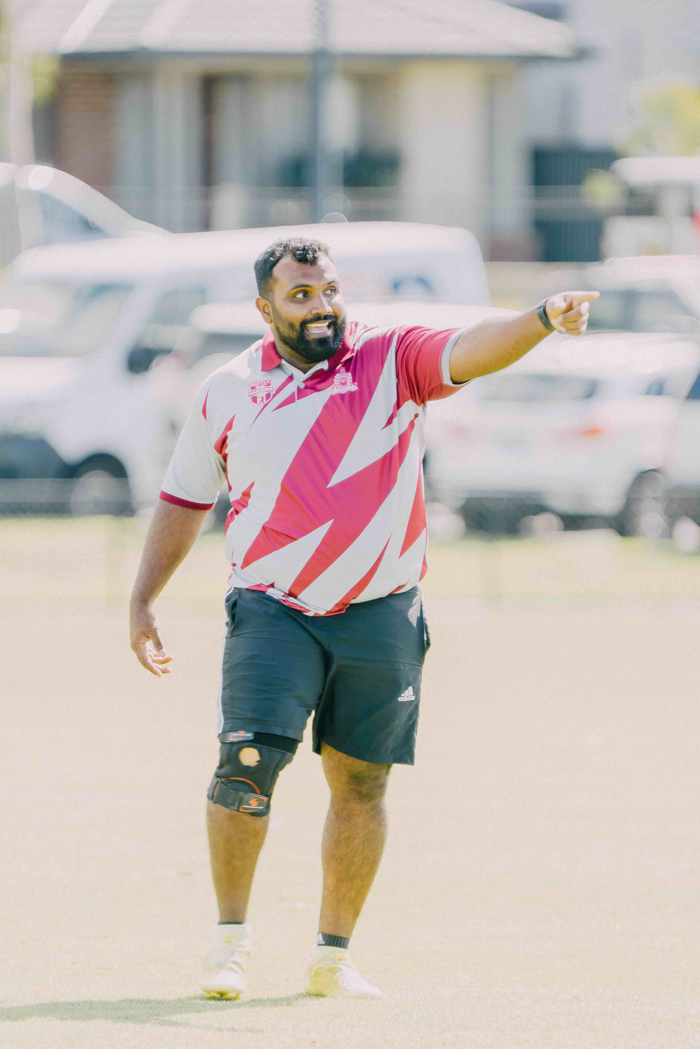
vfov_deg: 3.5
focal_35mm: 594
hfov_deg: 2.3
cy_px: 524
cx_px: 350
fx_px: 17324
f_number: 6.3
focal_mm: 594
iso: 250
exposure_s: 1/250
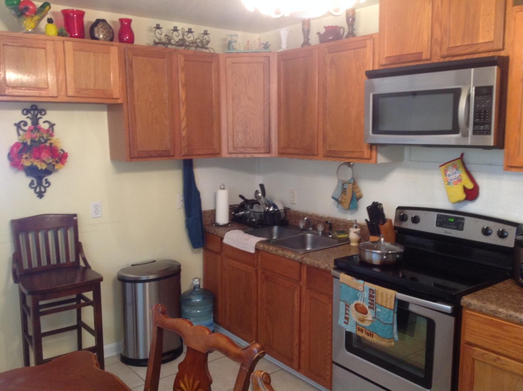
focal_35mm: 35
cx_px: 262
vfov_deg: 40.6
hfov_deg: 52.7
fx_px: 528
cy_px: 196
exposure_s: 1/15
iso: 125
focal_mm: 4.28
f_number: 2.4
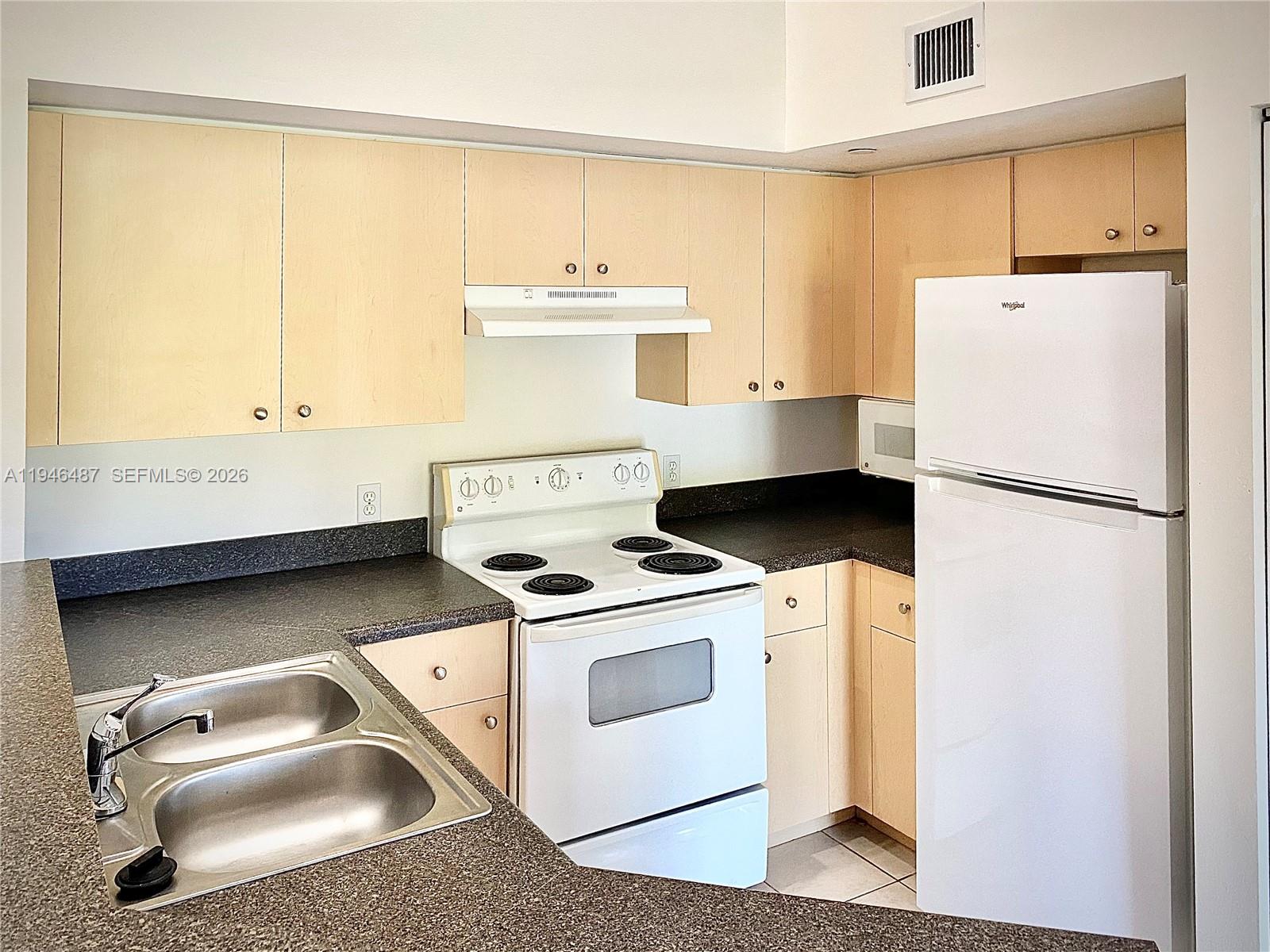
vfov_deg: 53.1
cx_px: 635
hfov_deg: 67.3
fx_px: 954
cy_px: 476
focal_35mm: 26
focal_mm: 4.25
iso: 200
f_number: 1.8
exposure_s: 1/60
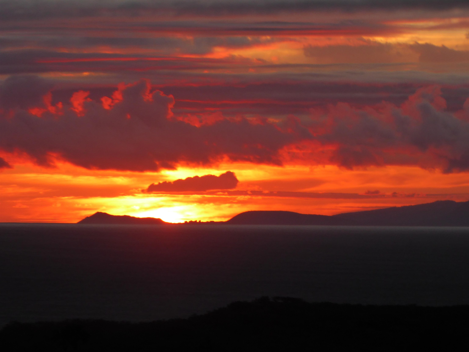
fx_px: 4065
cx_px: 234
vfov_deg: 5.0
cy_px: 176
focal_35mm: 300
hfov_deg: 6.6
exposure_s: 1/80
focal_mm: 53.8
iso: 160
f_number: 5.8
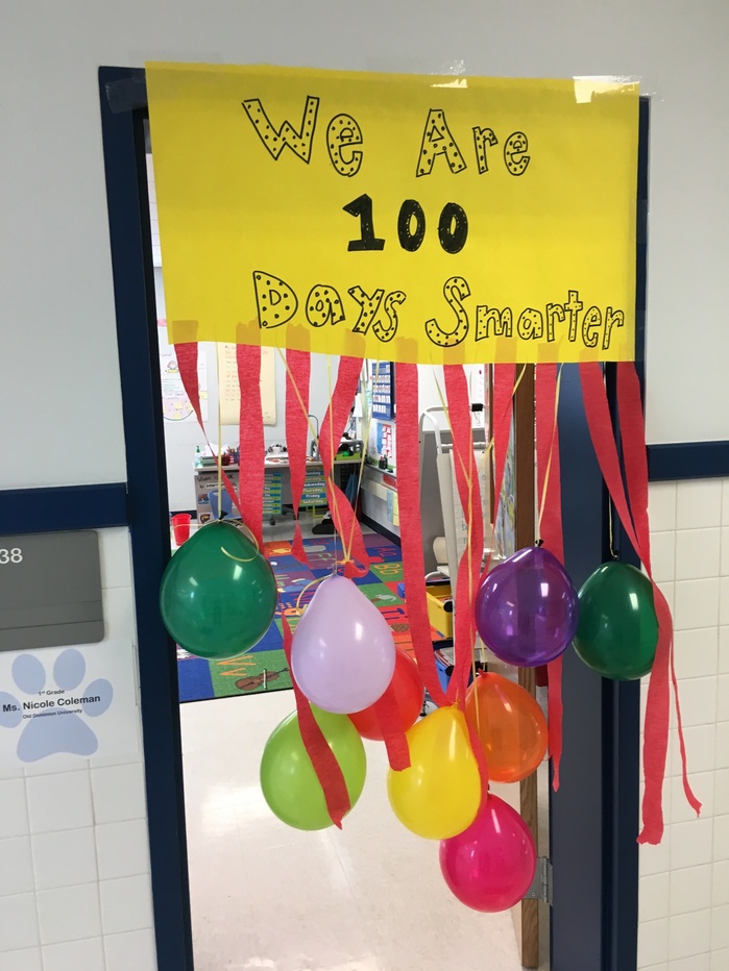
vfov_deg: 61.7
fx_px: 814
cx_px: 364
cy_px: 486
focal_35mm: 29
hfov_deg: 48.2
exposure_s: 1/30
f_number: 2.2
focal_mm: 4.15
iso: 32
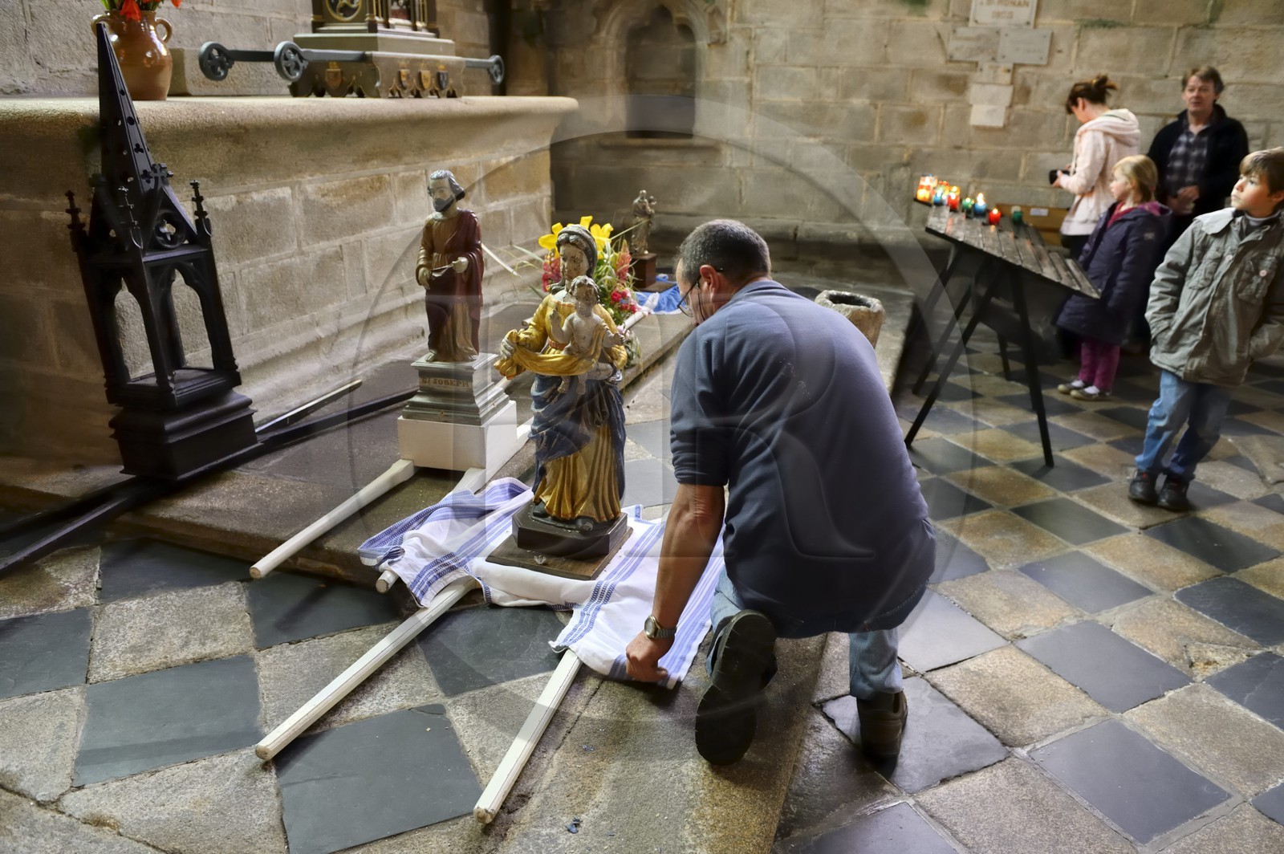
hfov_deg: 73.8
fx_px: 855
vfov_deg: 53.1
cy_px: 427
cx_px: 642
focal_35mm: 24
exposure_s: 1/30
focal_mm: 24
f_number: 4
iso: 1600
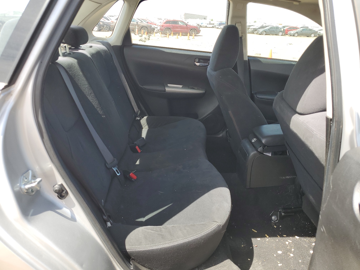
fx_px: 270
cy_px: 135
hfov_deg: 67.3
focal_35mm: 26
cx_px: 180
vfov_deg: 53.1
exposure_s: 1/476
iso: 50
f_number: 1.5
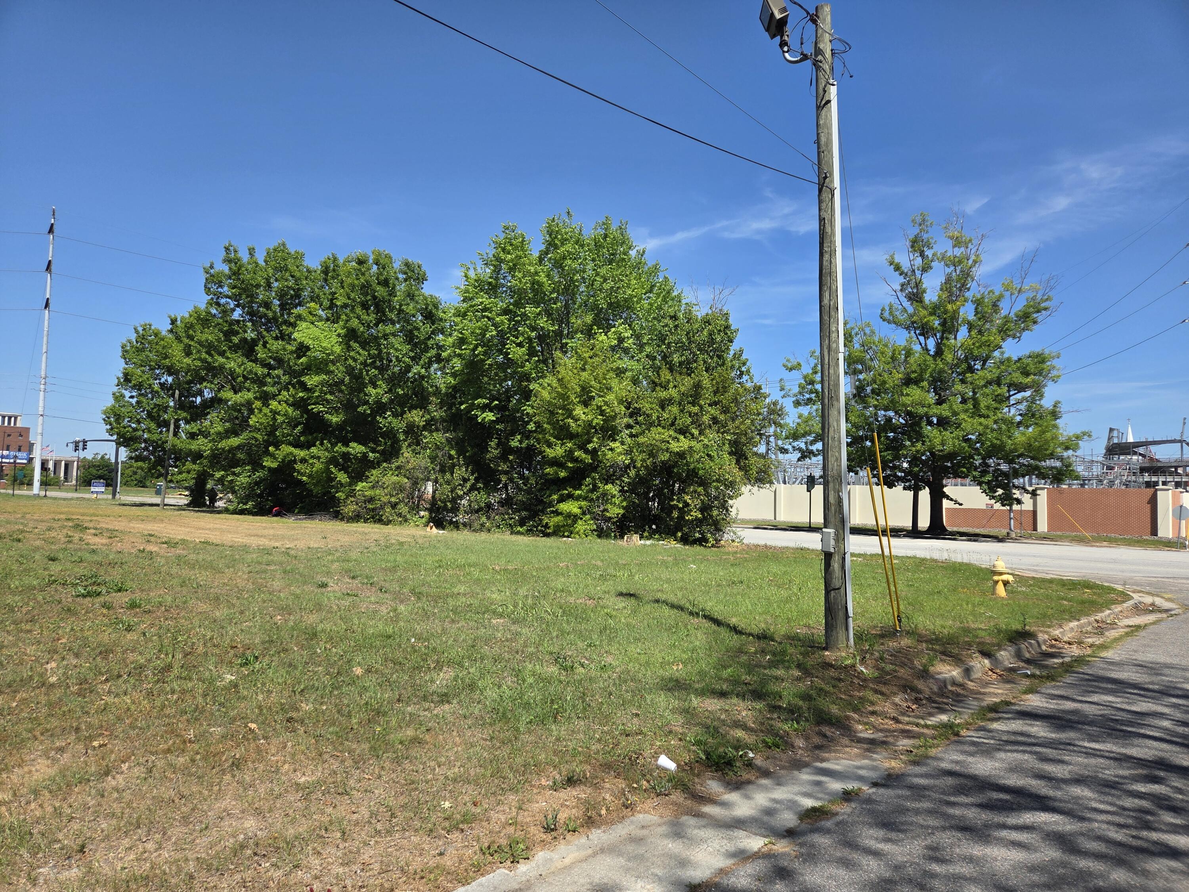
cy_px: 446
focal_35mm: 23
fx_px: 790
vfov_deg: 58.9
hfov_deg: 73.9
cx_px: 594
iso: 80
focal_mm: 5.4
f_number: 1.8
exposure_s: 1/5261
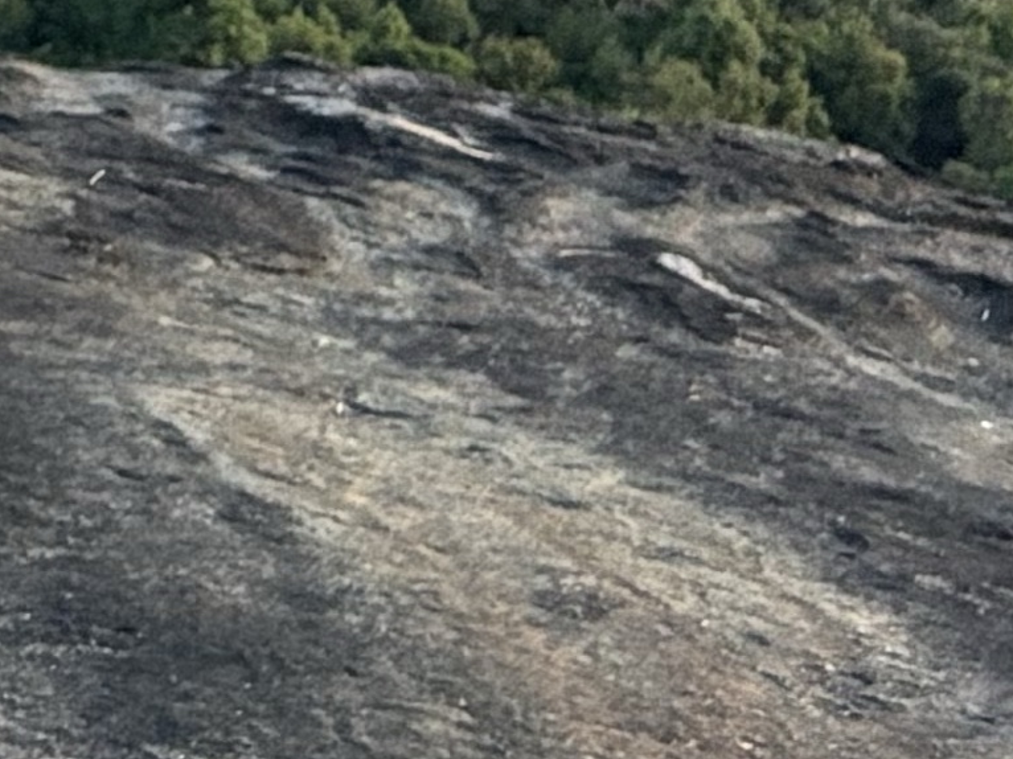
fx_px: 5675
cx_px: -2015
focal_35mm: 194
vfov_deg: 7.1
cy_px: -1246
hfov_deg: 8.5
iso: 125
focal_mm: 5.96
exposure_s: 1/66
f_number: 1.6
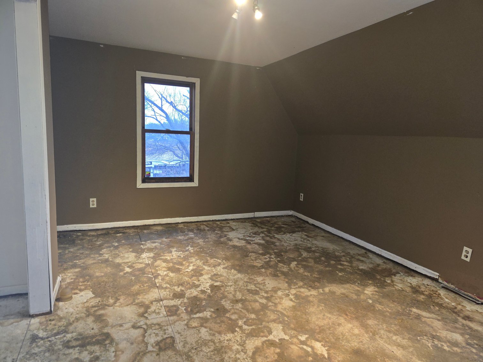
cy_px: 181
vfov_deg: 58.9
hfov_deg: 73.9
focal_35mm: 23
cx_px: 242
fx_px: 321
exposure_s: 1/24
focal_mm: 6.3
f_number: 1.7
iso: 160
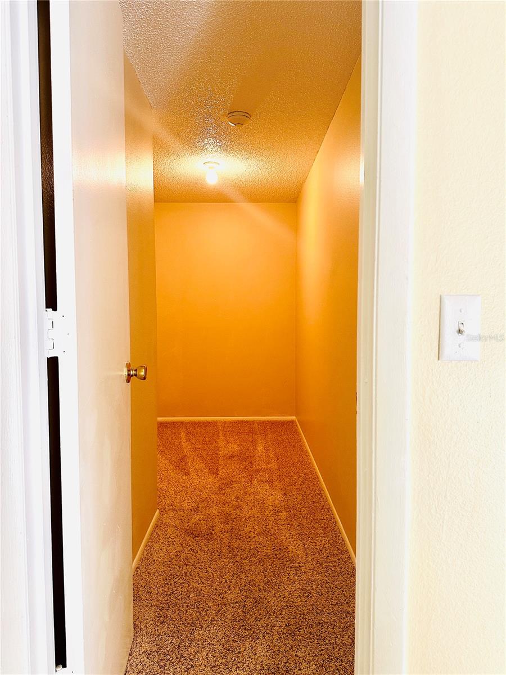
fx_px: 468
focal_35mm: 24
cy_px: 338
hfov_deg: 56.8
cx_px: 253
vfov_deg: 71.6
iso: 250
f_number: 1.78
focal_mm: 6.86
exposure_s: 1/60
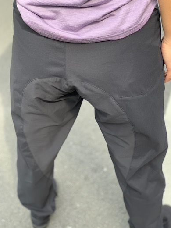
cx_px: 86
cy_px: 112
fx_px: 356
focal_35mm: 54
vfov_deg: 35.5
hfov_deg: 27.0
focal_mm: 6
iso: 20
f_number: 2.4
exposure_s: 1/122
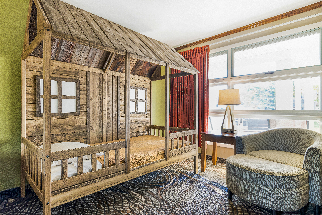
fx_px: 161
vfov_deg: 67.4
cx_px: 161
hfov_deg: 90.0
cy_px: 108
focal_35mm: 18
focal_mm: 12
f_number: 9
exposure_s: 1/3
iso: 400
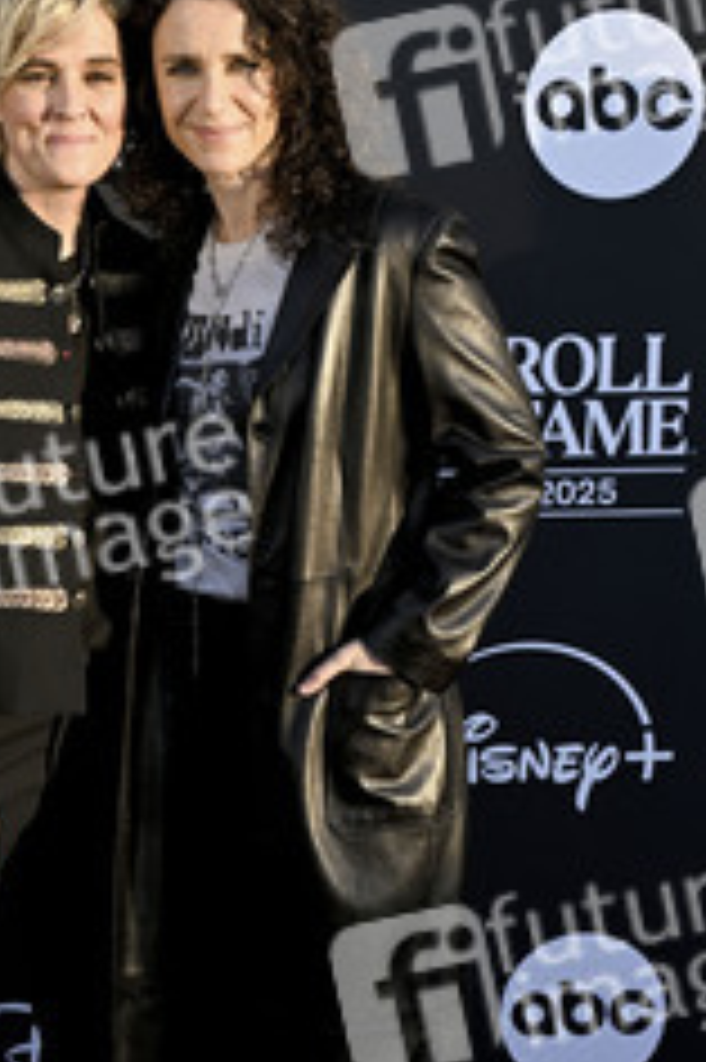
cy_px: 747
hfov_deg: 18.5
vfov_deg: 27.5
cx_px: 153
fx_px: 2150
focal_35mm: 73
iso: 320
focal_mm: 43
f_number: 10
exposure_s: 1/320
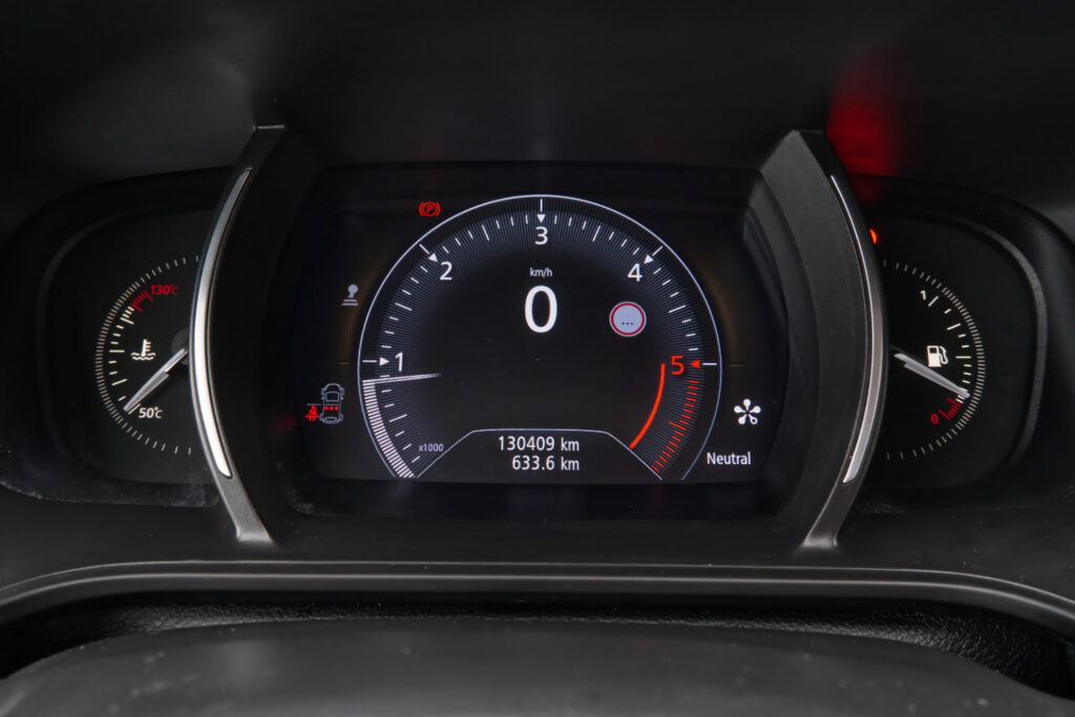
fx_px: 896
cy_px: 358
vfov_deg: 43.6
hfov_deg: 61.9
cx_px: 538
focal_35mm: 30
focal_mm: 20.3
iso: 2000
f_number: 8
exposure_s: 1/80
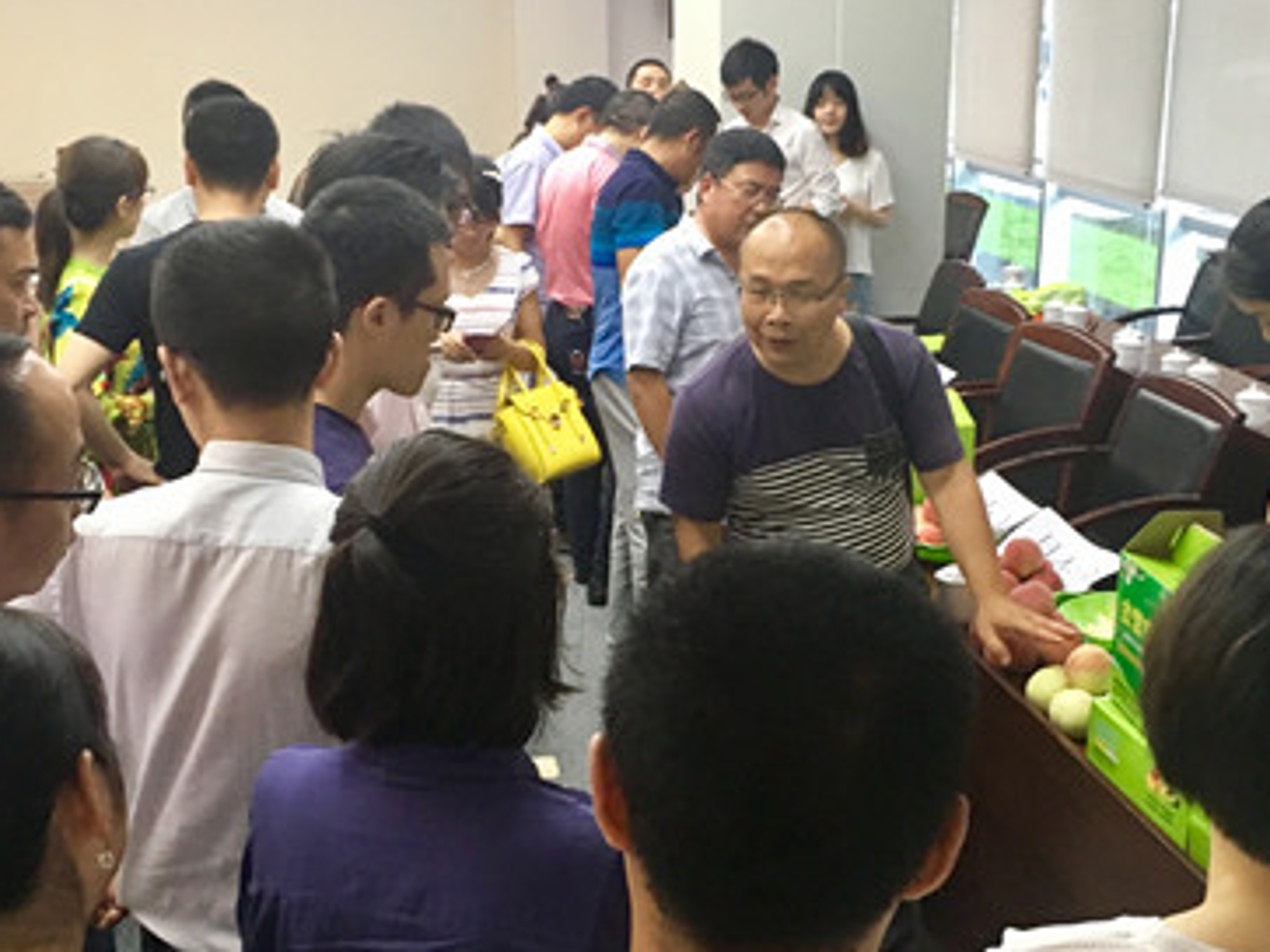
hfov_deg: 39.7
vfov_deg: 30.2
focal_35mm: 48
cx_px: 665
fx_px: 1760
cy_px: 542
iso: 250
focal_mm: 4.15
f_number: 2.2
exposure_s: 1/33
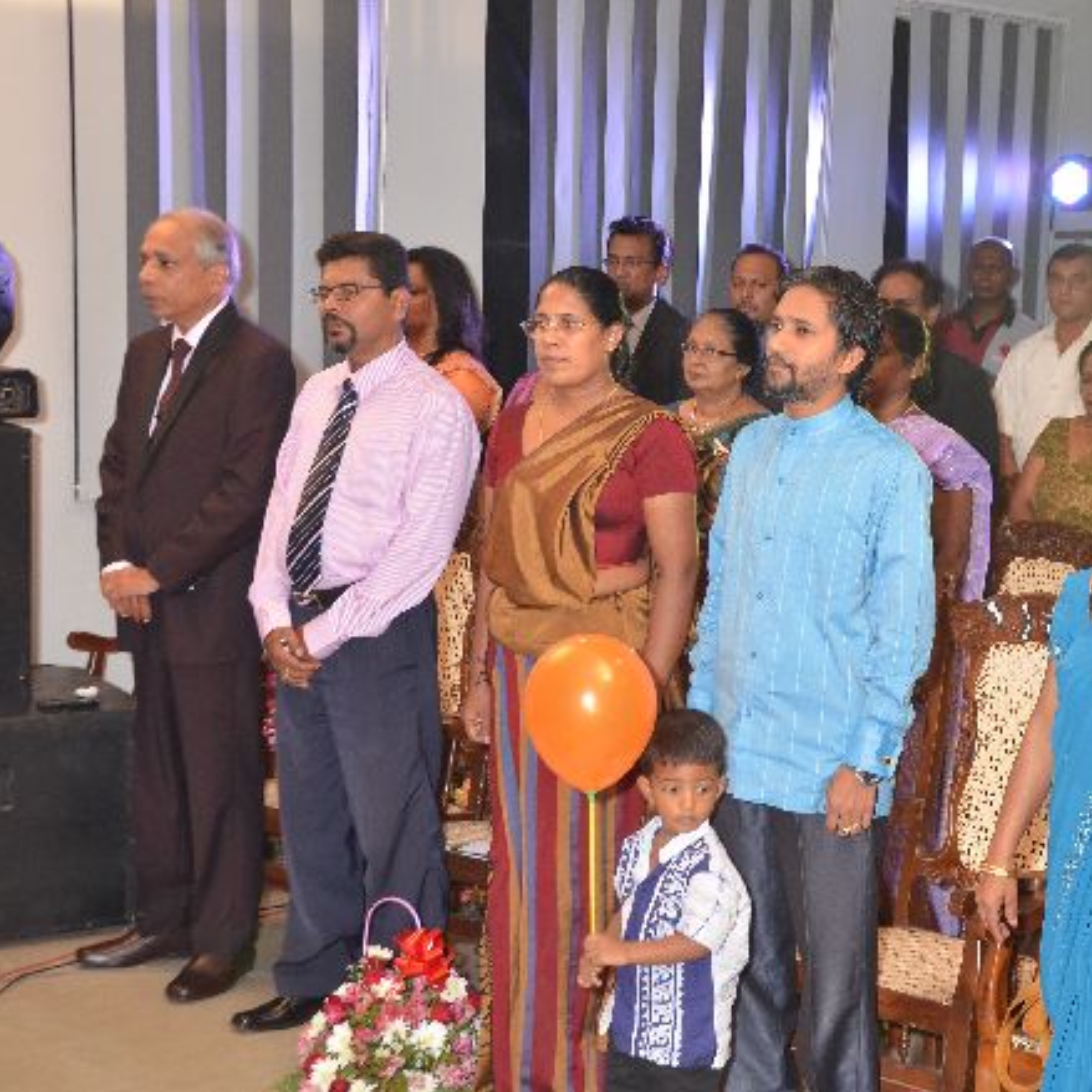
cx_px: 770
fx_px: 2414
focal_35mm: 68
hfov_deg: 25.3
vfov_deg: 25.5
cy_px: 545
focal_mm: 35
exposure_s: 1/160
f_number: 4.5
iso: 1000
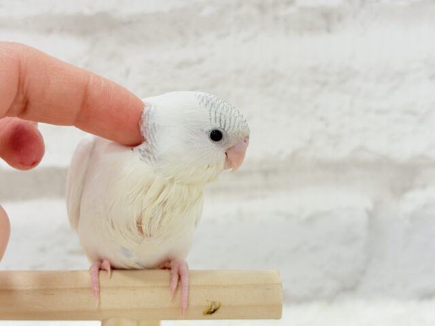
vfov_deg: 28.0
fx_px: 653
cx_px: 218
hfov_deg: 36.8
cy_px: 163
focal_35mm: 52
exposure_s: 1/50
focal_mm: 5.96
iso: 40
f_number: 1.6
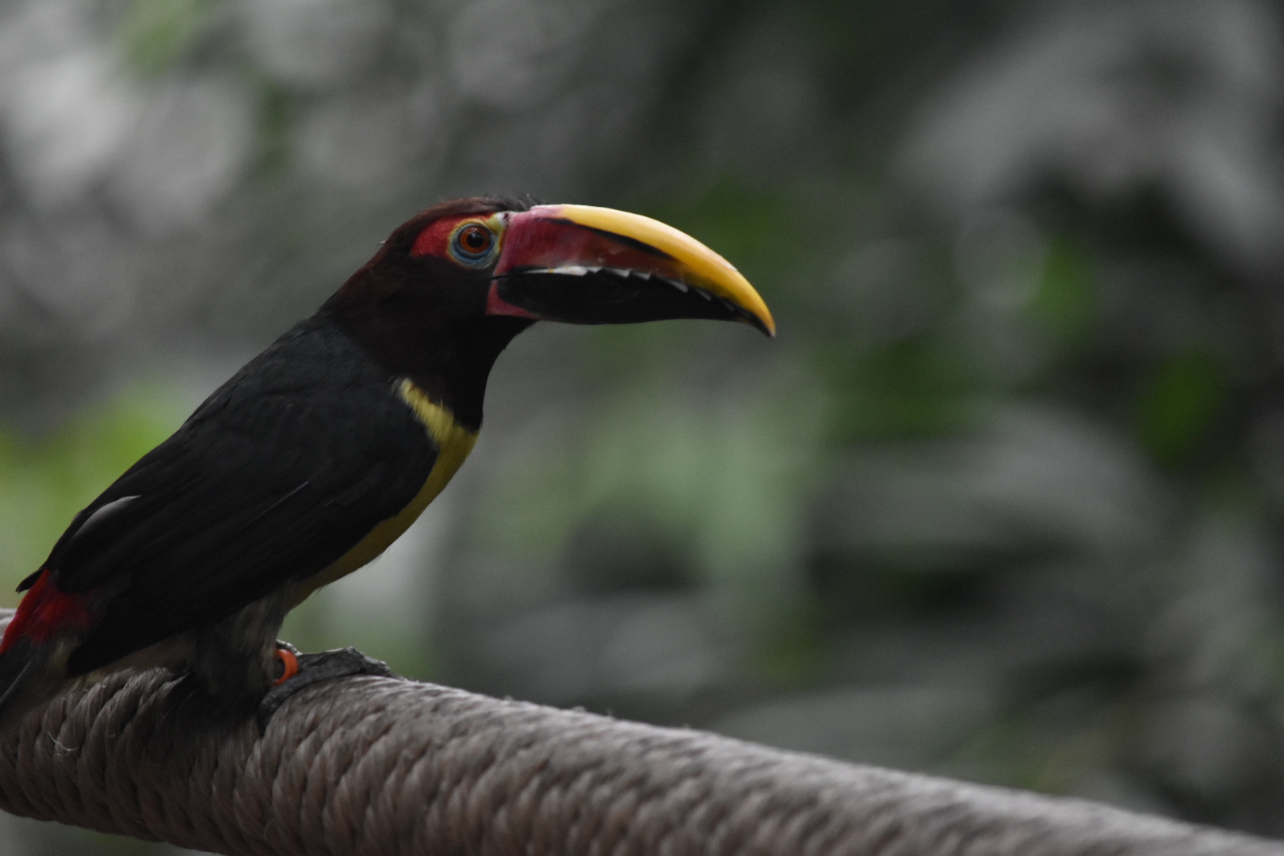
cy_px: 428
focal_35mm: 450
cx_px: 642
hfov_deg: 4.6
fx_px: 16049
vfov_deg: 3.1
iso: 3200
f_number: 5.6
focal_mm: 300
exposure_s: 1/125
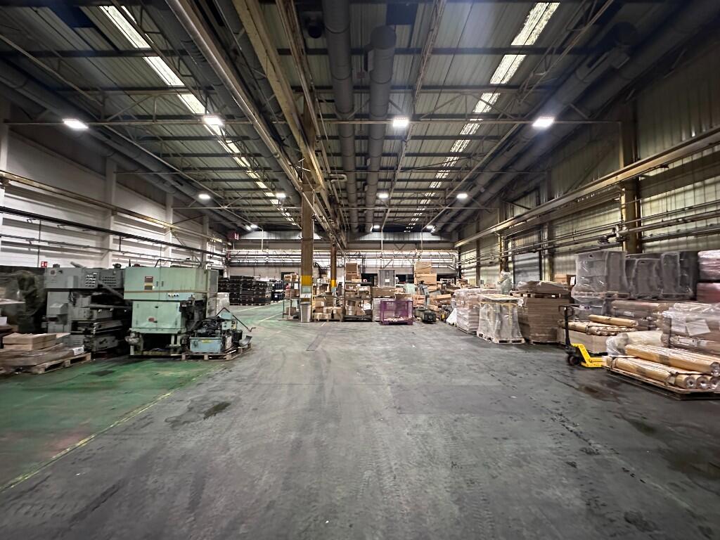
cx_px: 360
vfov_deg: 85.7
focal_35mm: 14
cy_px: 270
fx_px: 291
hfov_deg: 102.1
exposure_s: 1/34
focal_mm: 2.22
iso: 800
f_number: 2.2
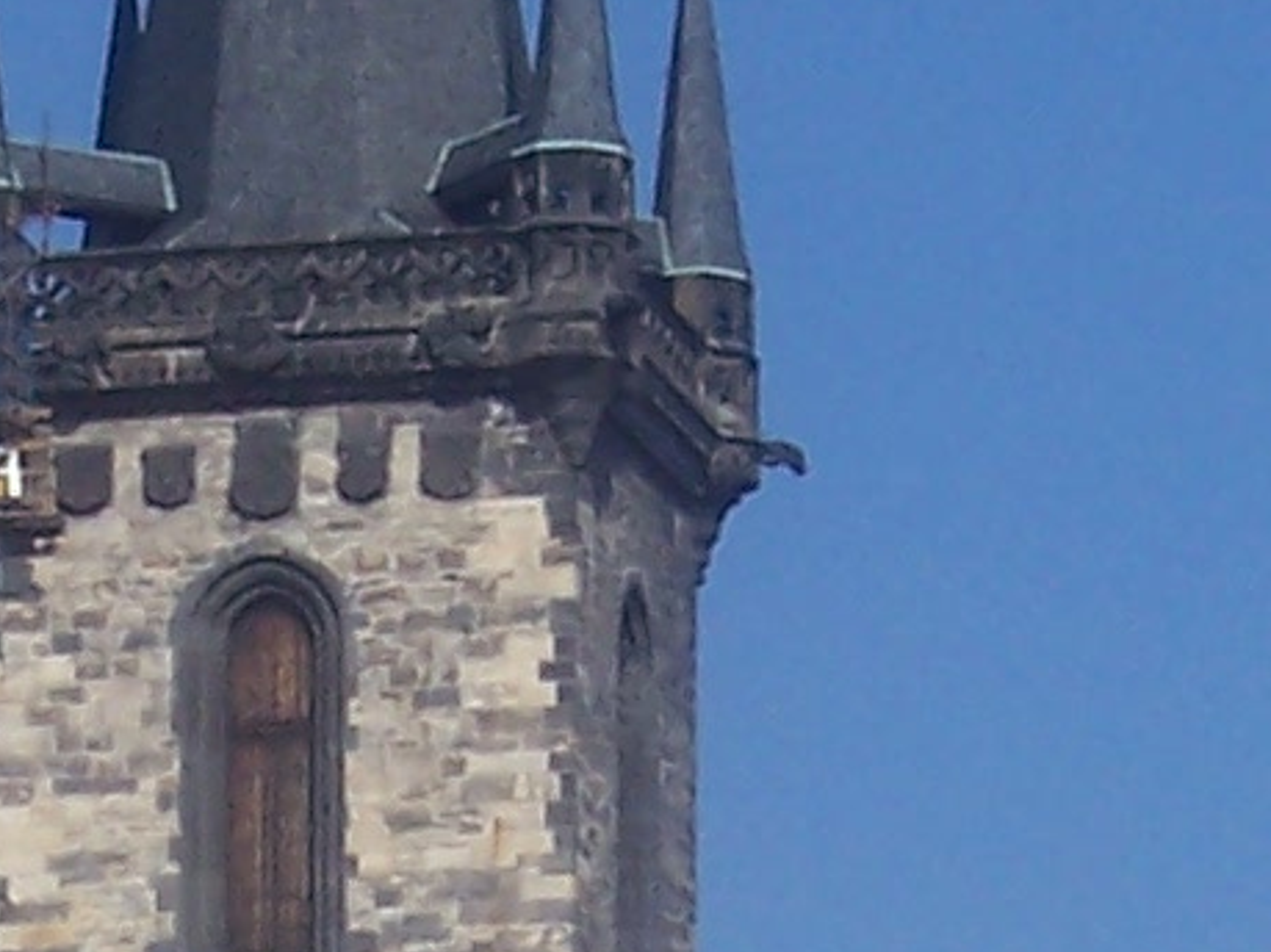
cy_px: 1032
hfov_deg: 5.4
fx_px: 13508
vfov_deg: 4.0
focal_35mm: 368
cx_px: 296
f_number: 6.7
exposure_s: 1/500
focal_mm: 10.8
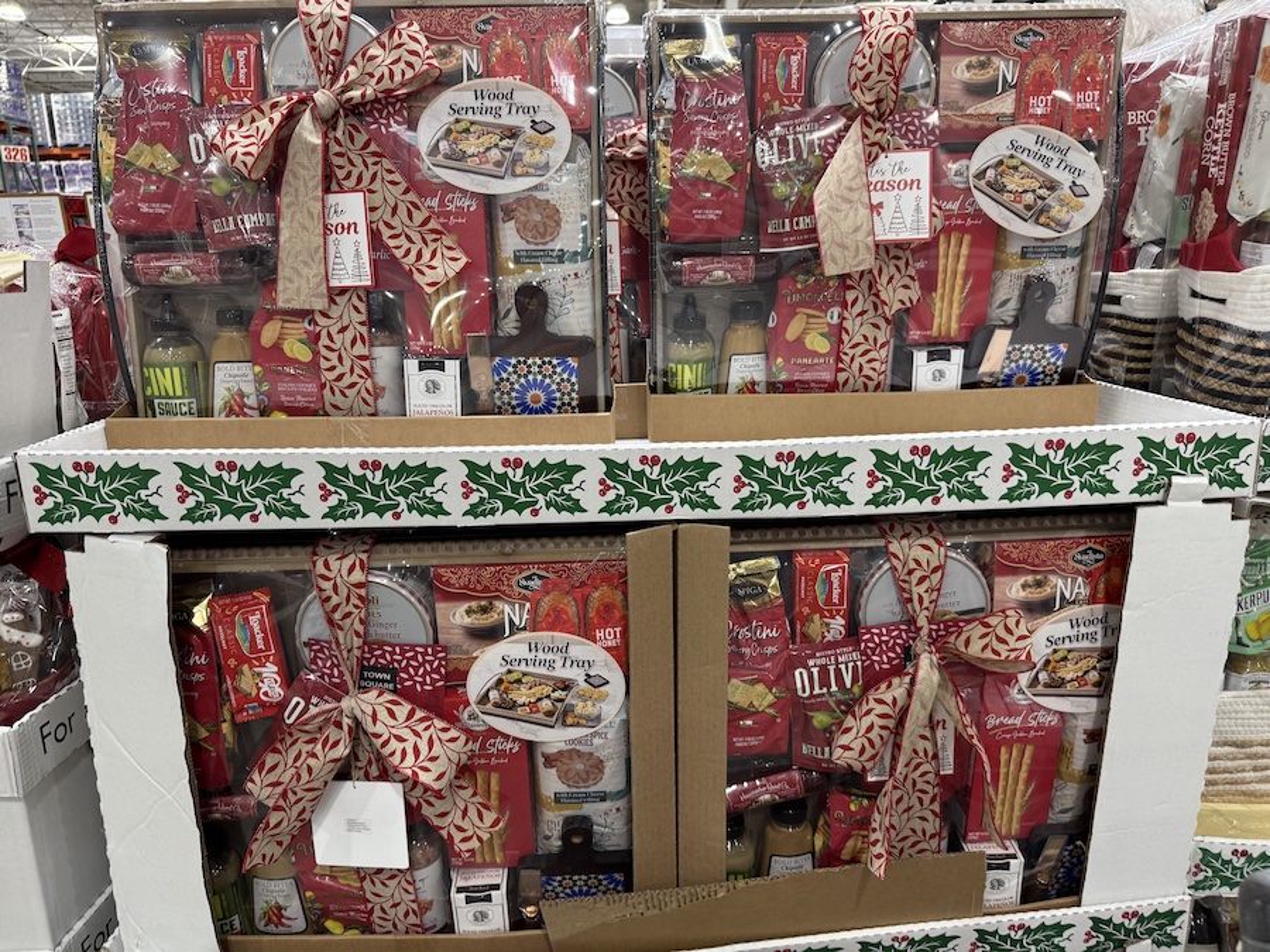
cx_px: 635
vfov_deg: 56.8
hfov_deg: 71.6
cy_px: 476
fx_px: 881
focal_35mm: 24
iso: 125
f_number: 1.78
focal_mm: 6.76
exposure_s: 1/60
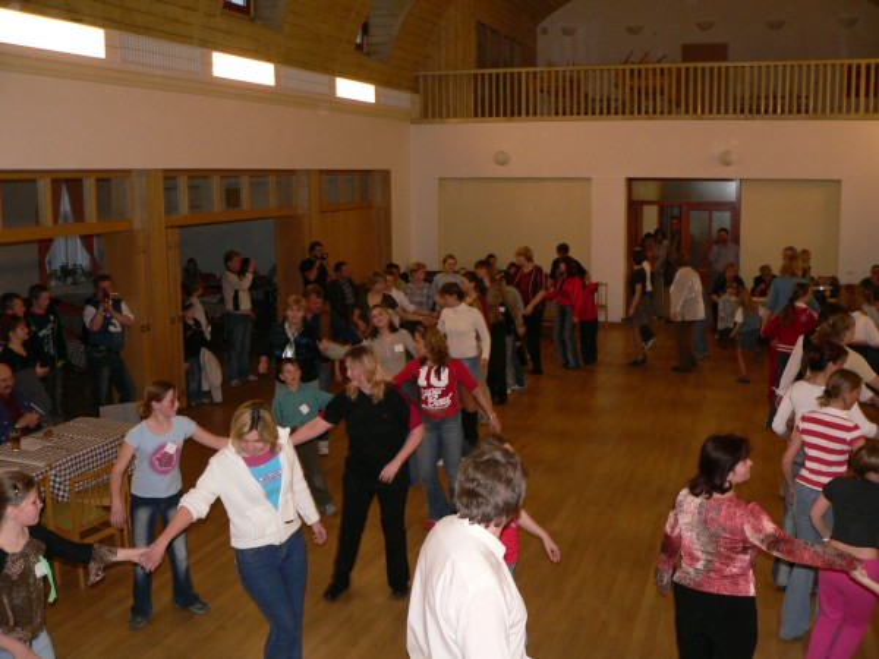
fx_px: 914
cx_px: 440
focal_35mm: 36
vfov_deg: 39.7
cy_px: 330
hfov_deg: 51.4
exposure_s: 1/60
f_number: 2.8
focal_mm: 6
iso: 200
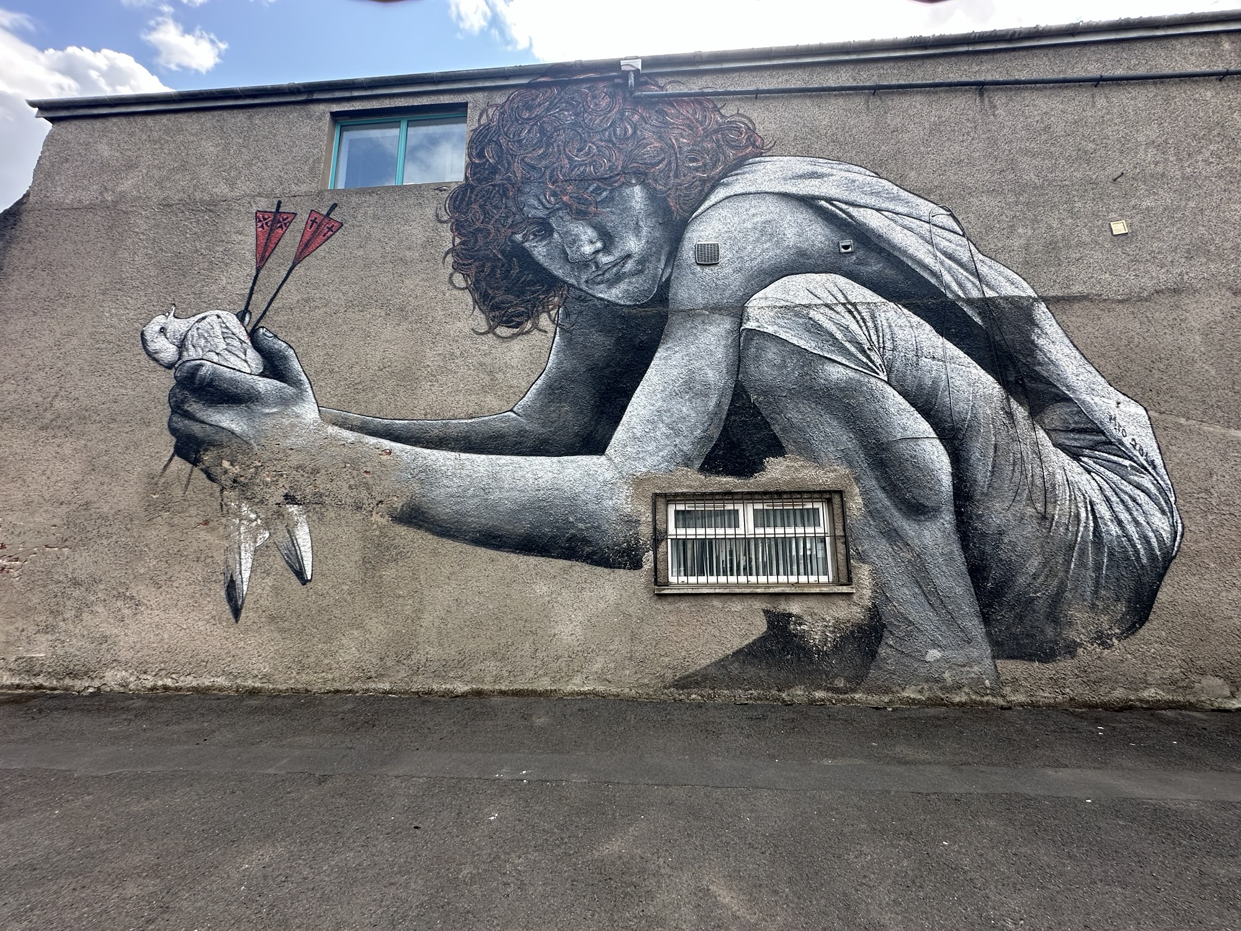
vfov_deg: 85.7
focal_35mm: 14
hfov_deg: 102.1
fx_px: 502
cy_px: 466
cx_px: 620
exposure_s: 1/458
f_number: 2.2
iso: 40
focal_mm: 2.22
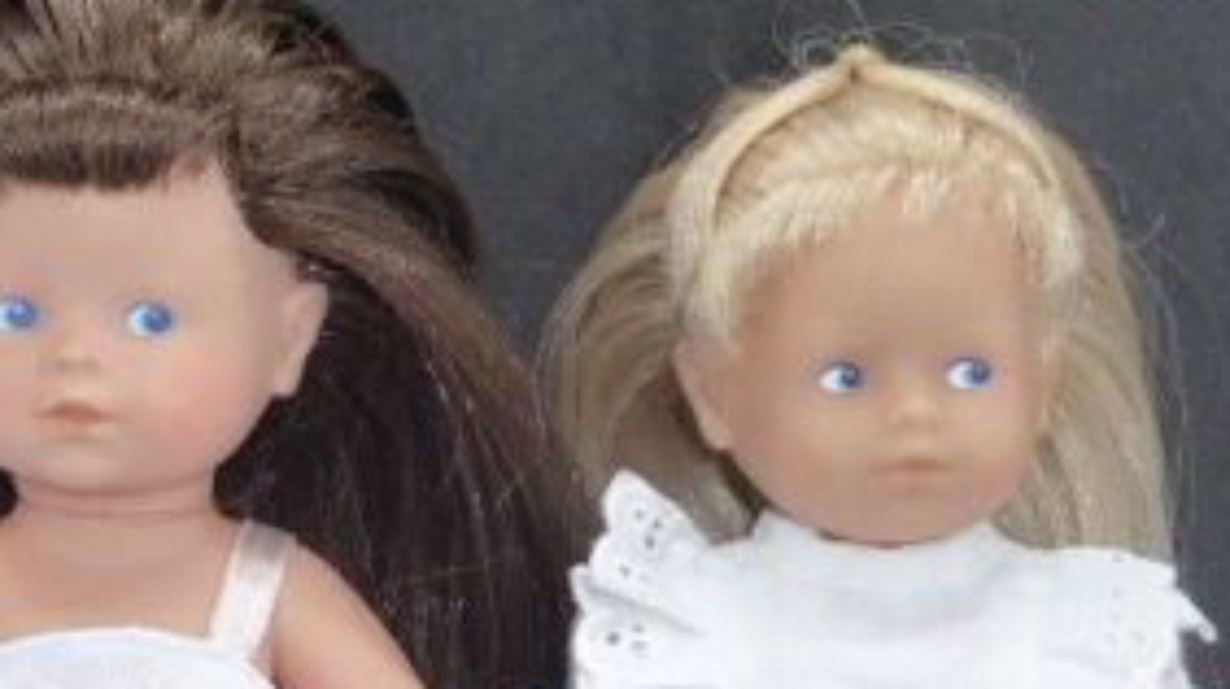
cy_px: 754
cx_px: 554
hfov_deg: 23.4
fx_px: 2965
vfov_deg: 13.0
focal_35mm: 91
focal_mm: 8.5
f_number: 4.2
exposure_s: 1/60
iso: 320
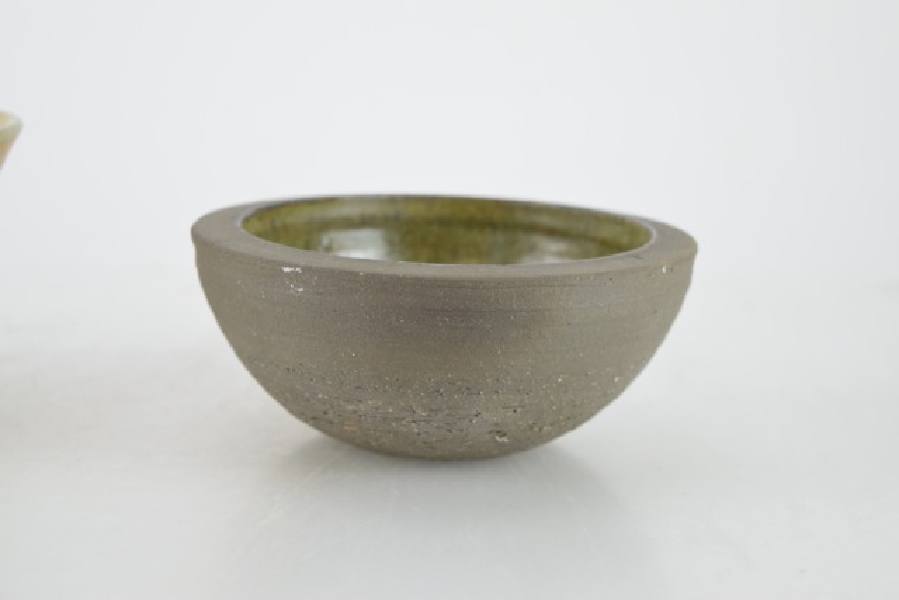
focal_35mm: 82
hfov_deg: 24.6
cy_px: 300
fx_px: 2061
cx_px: 450
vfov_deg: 16.6
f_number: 5.6
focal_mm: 55
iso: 800
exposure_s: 1/125
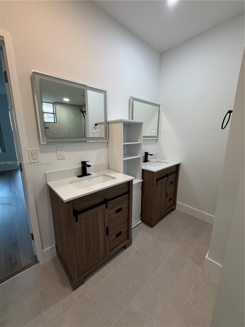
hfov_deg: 85.7
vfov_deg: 102.1
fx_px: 132
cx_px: 122
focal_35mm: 14
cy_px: 164
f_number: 2.2
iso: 200
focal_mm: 2.22
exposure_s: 1/120
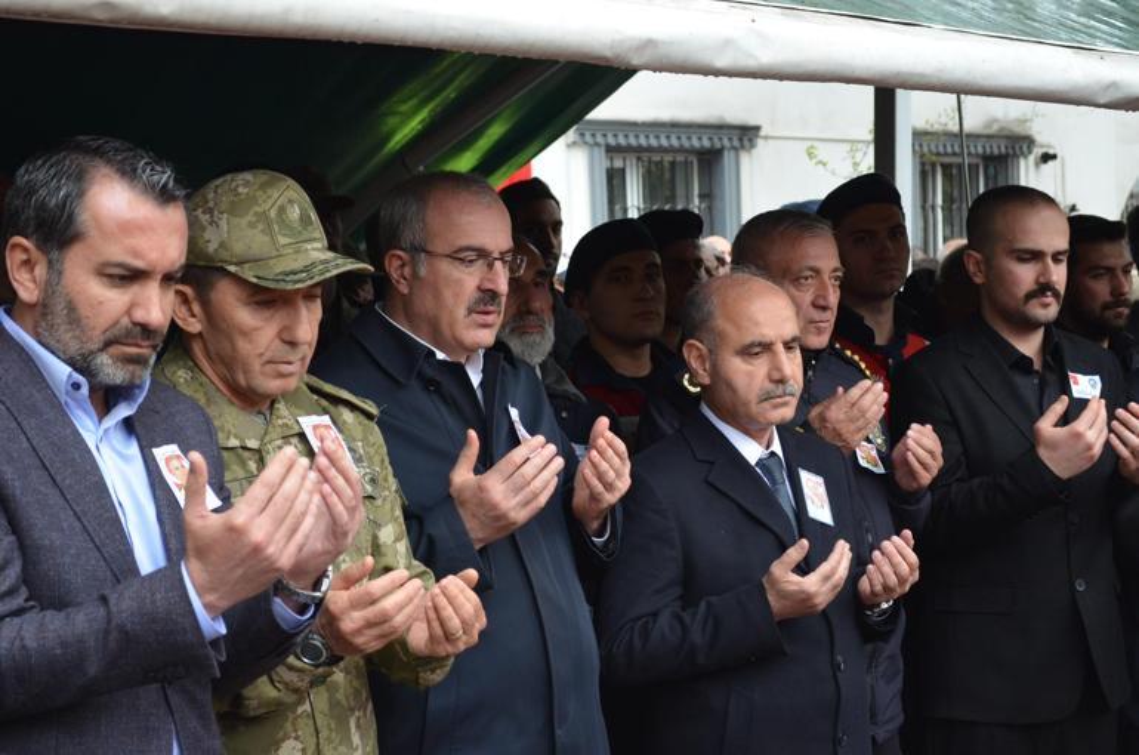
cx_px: 570
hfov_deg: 29.3
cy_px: 378
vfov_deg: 19.6
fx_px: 2179
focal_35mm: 69
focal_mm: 46
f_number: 5.3
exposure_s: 1/60
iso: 800
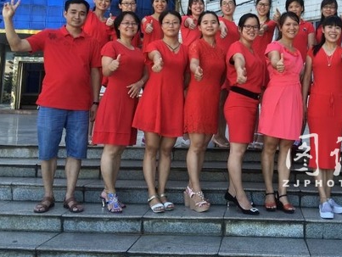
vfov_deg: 31.0
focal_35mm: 46
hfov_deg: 40.2
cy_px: 65
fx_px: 455
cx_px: 253
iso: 25
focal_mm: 4.15
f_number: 2.2
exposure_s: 1/117
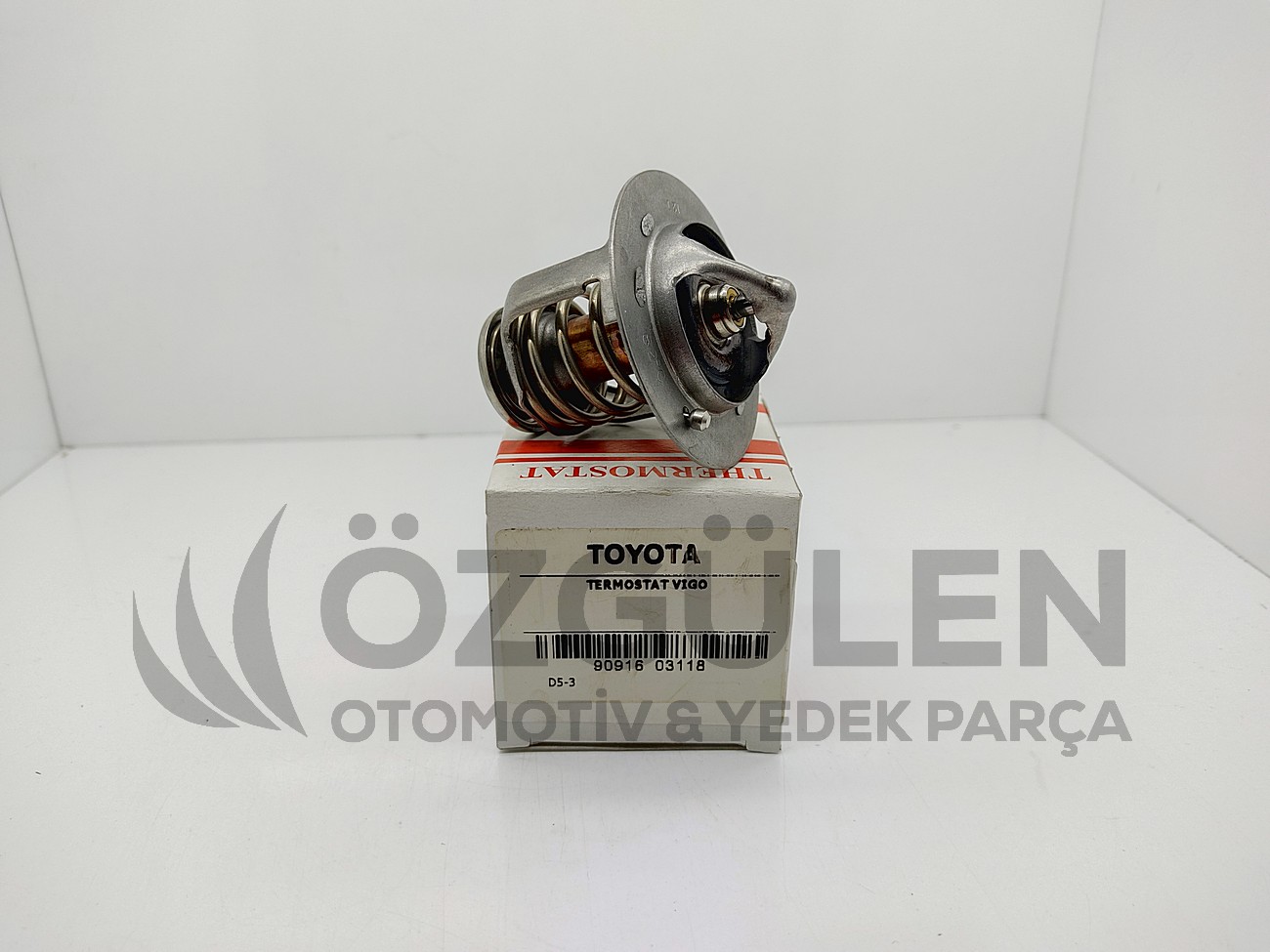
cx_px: 635
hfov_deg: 67.3
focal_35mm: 26
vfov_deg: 53.1
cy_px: 476
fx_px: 954
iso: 100
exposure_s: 1/111
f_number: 1.79
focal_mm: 4.74
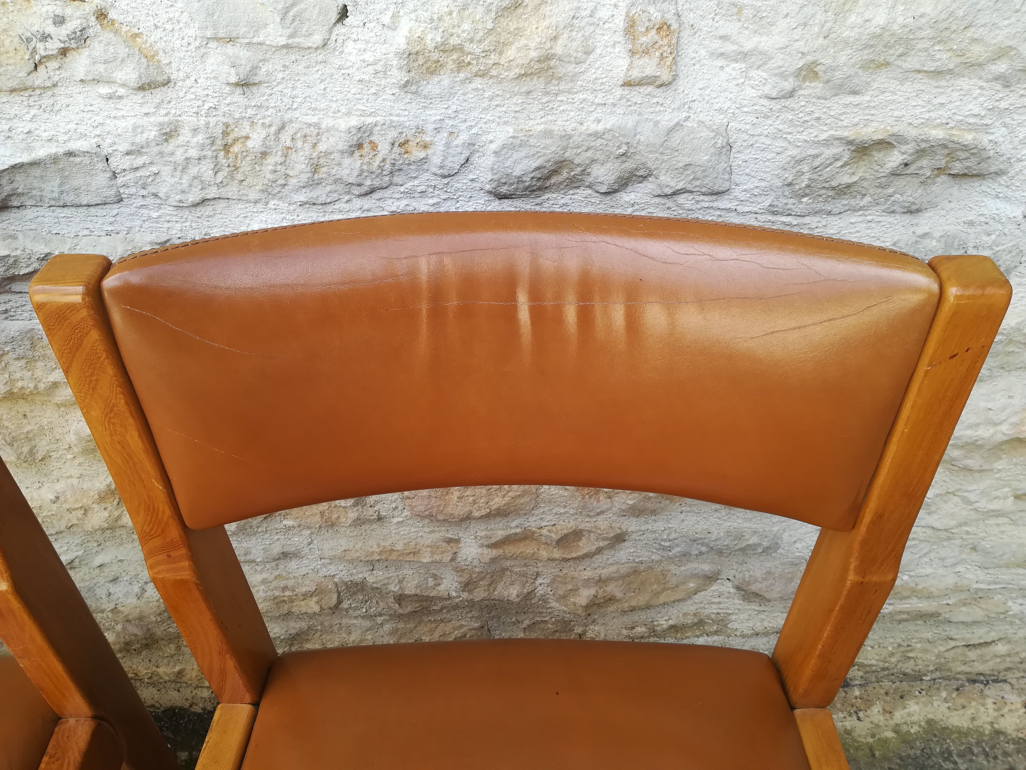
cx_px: 513
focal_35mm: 26
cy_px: 385
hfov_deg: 67.3
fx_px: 771
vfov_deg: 53.1
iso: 50
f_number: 2.2
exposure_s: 1/134
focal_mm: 3.83
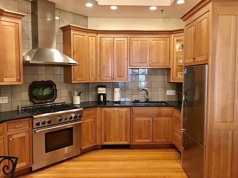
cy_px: 89
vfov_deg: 49.7
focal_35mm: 28
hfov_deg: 63.4
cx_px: 119
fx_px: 193
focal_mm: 3.99
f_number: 1.8
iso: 80
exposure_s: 1/15
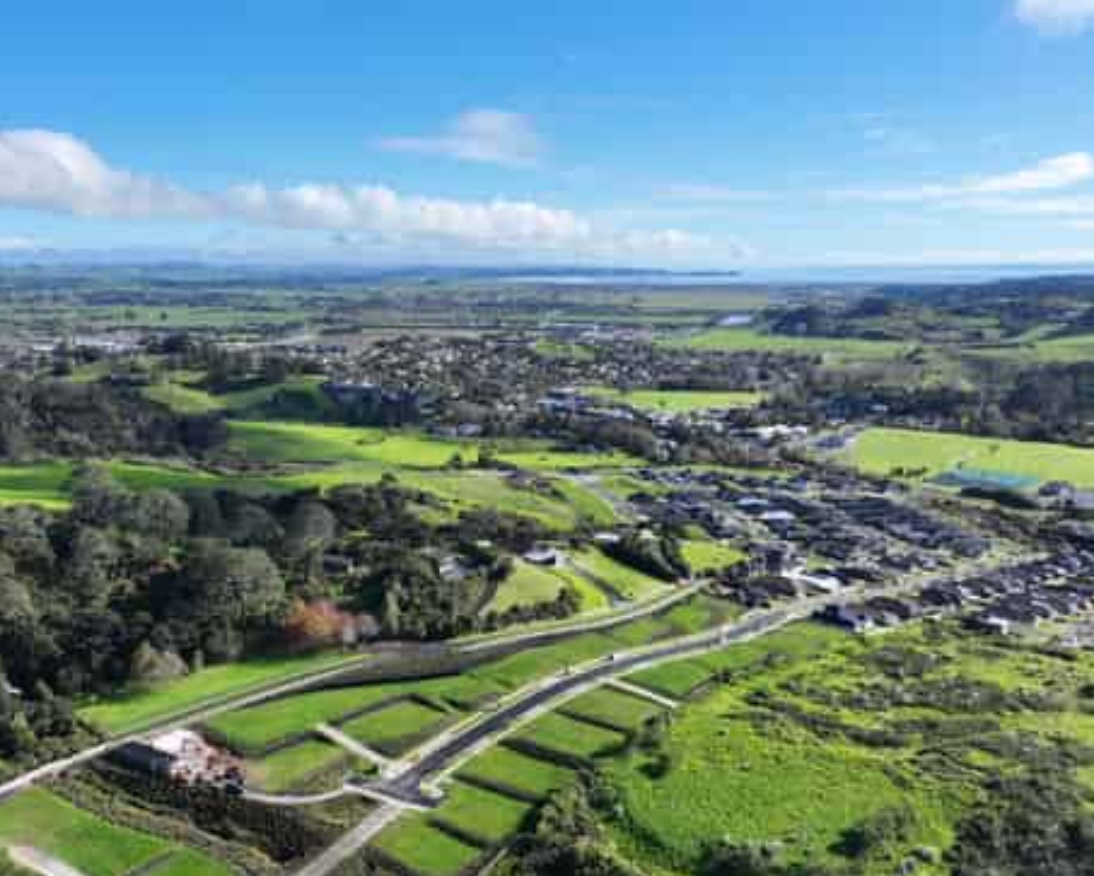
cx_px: 442
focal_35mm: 34
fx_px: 1102
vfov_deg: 43.0
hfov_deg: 52.5
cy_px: 554
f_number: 2.8
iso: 200
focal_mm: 12.29
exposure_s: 1/2000
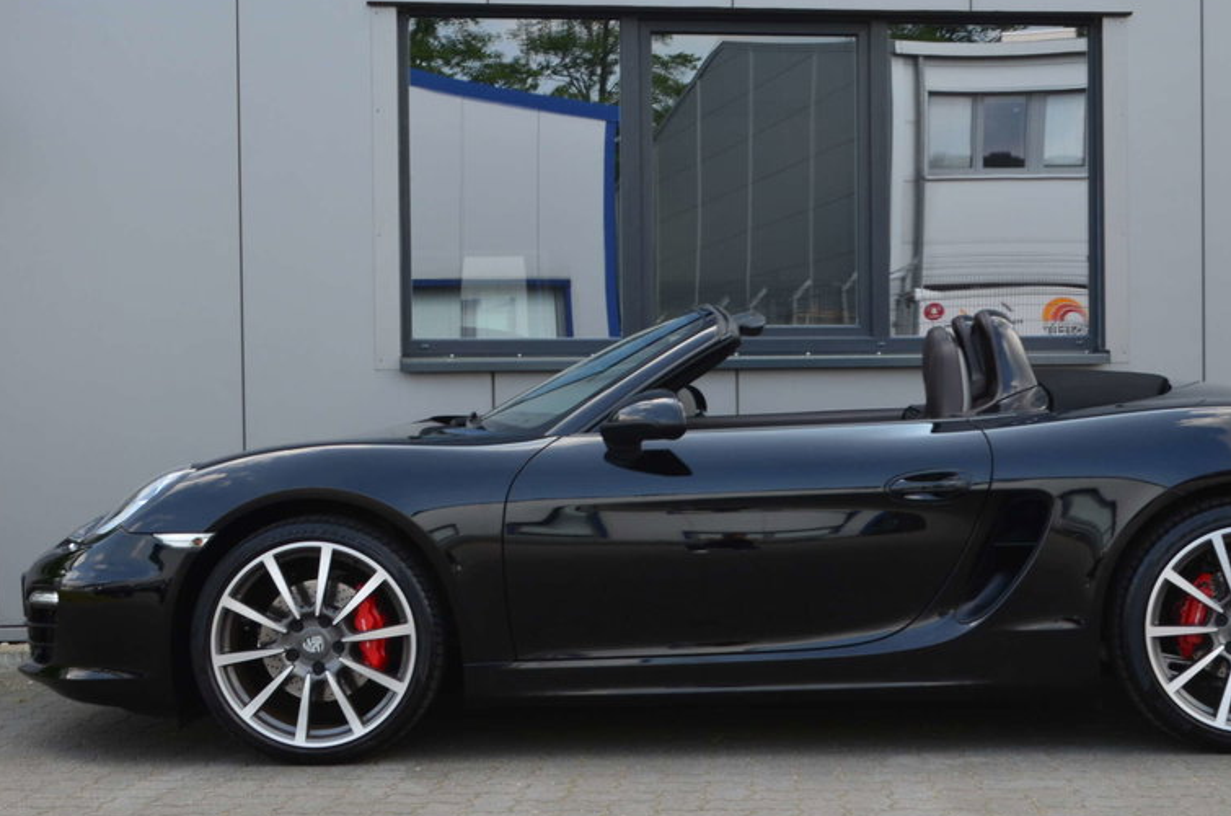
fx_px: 2081
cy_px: 411
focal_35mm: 61
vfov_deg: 22.2
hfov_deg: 32.8
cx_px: 750
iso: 360
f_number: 10
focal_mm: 30
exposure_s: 1/60
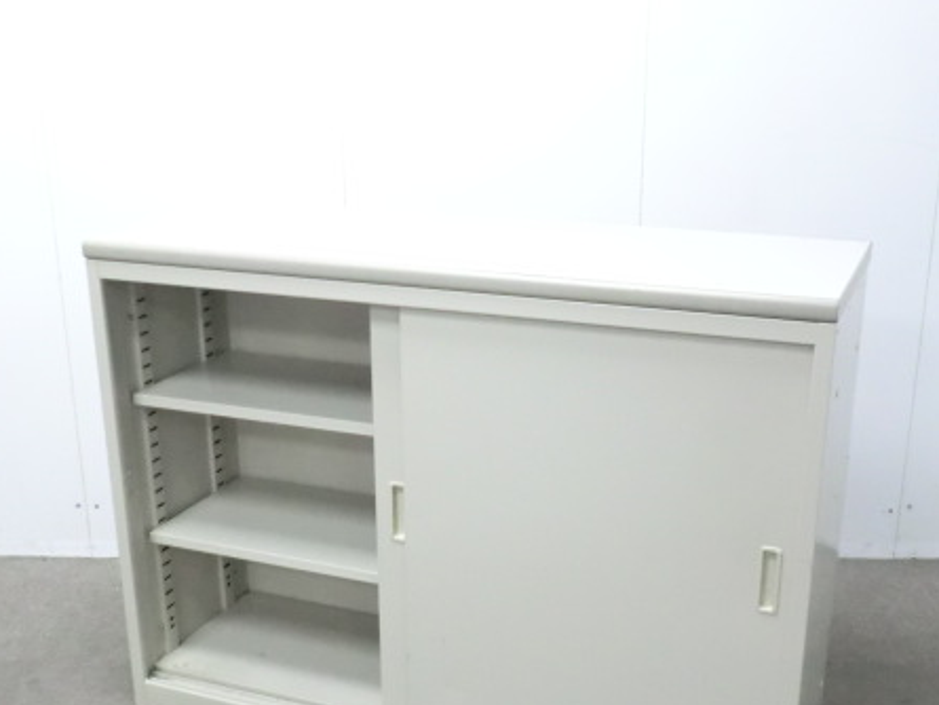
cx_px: 479
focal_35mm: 46
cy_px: 431
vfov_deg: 31.4
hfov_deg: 41.2
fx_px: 1248
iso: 800
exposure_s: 1/50
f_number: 3.5
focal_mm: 5.8
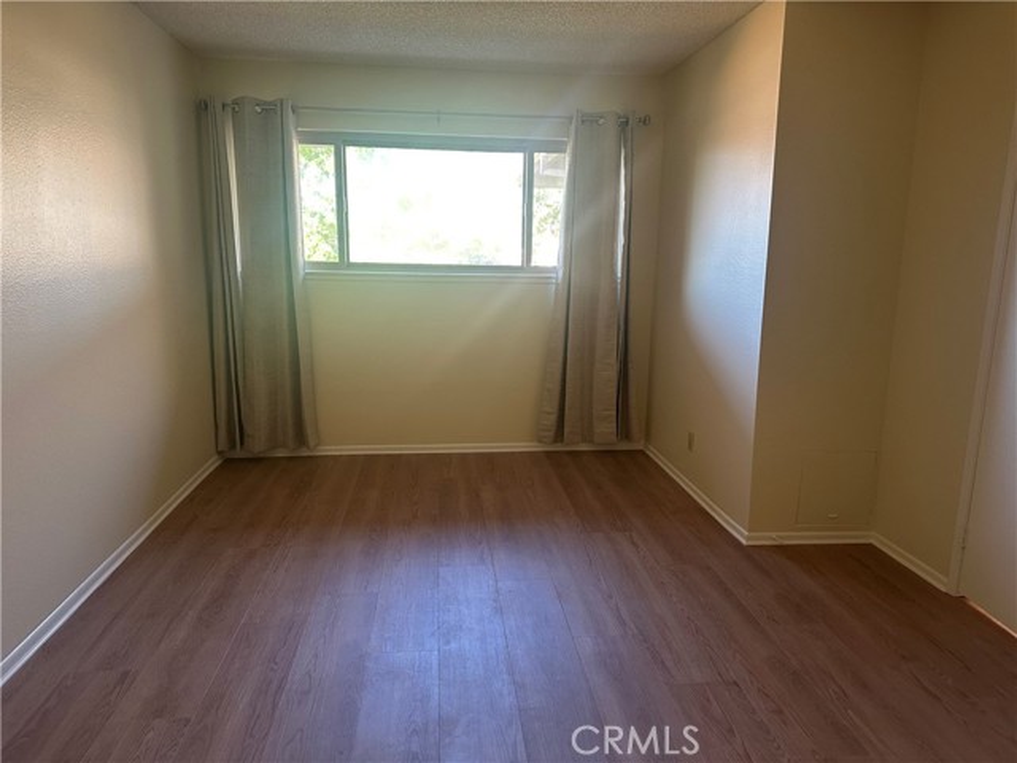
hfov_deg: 71.6
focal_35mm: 24
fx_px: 705
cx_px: 508
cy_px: 382
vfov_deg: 56.8
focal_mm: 6.86
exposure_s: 1/60
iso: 250
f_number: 1.78
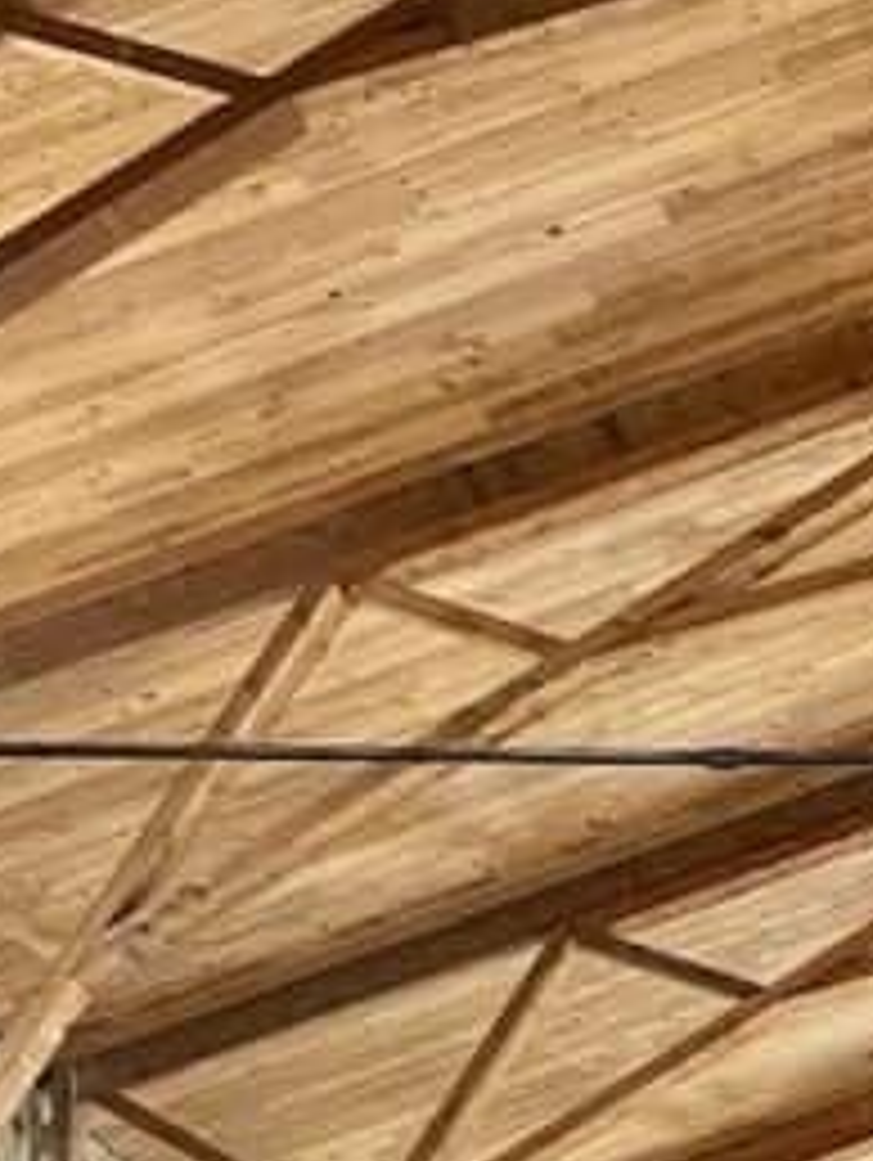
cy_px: 1989
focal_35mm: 103
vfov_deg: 16.4
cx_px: 1552
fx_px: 3458
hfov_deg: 13.1
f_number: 1.6
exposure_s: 1/50
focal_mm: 4.2
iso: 200
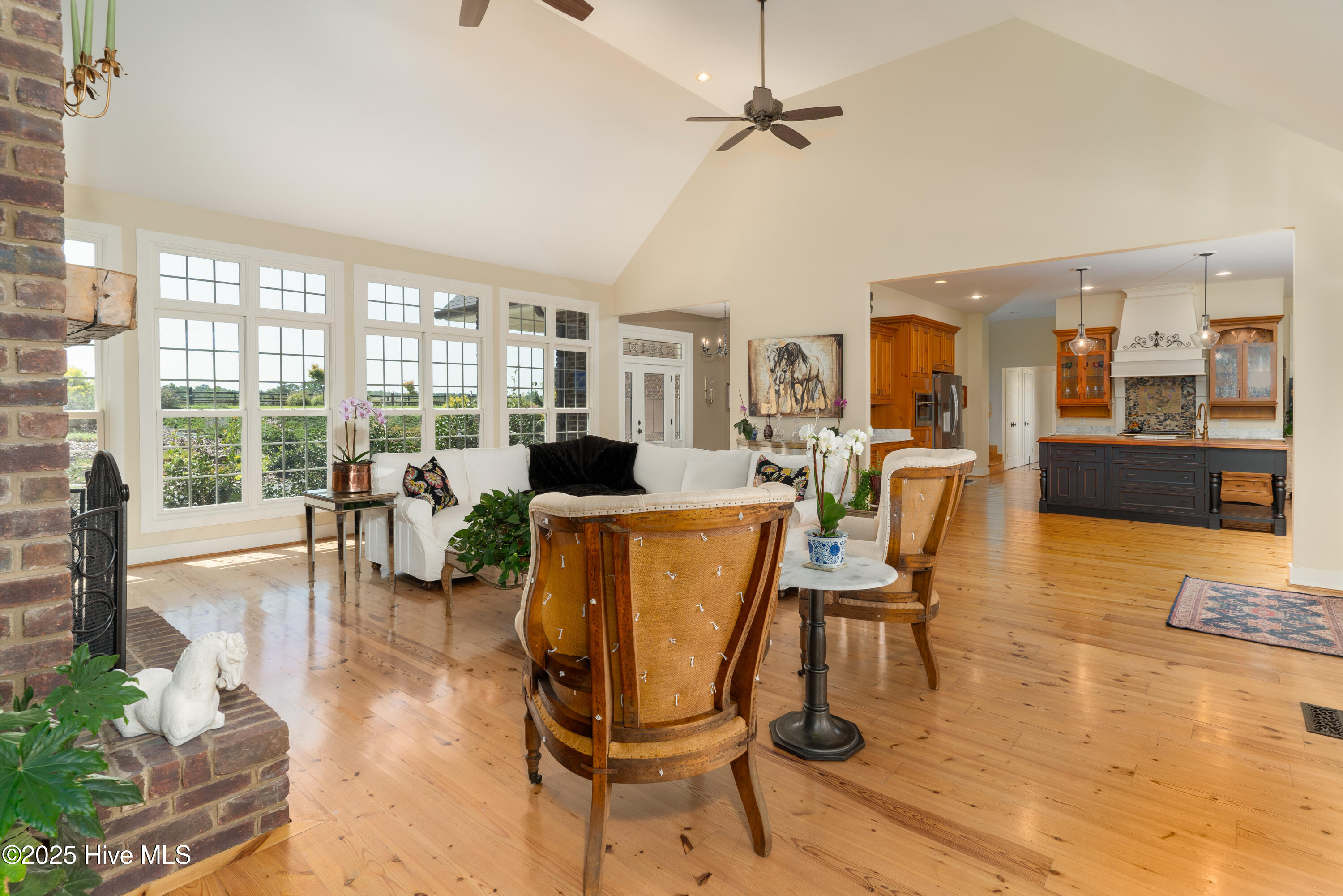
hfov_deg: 93.3
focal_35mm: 17
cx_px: 672
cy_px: 448
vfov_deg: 70.5
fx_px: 634
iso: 320
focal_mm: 17
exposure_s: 1/200
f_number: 8
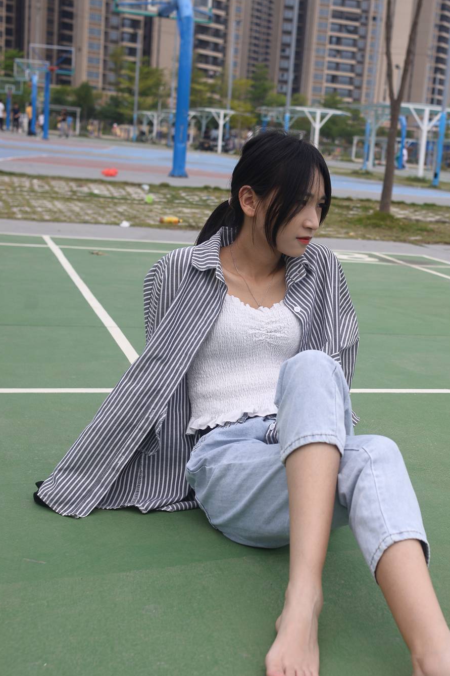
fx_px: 956
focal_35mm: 51
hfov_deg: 26.2
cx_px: 325
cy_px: 369
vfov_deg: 38.9
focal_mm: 35
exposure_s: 1/640
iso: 100
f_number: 5.6
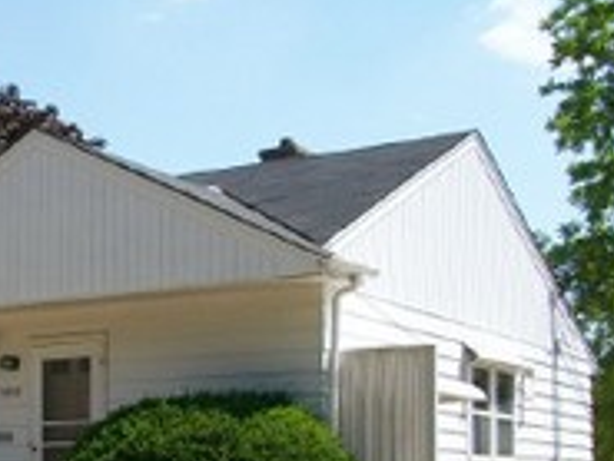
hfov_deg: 25.5
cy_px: 405
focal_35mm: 75
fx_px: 1331
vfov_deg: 19.3
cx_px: 119
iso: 64
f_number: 3.2
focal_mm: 7.1
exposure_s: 1/640
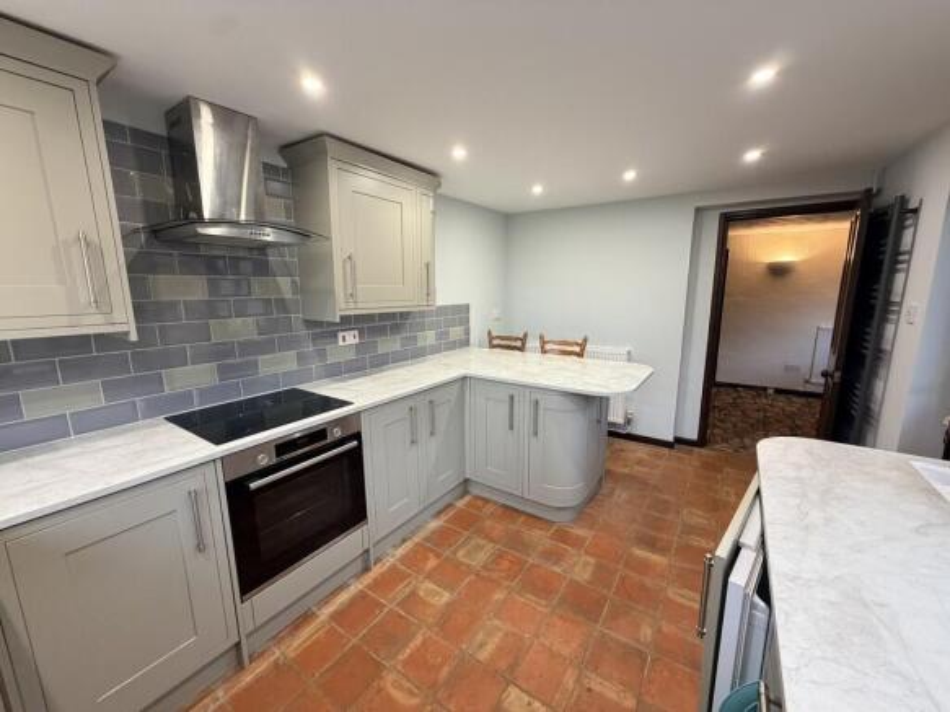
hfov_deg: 102.1
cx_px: 475
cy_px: 356
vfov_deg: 85.7
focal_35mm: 14
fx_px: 384
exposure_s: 1/117
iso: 320
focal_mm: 2.22
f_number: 2.2
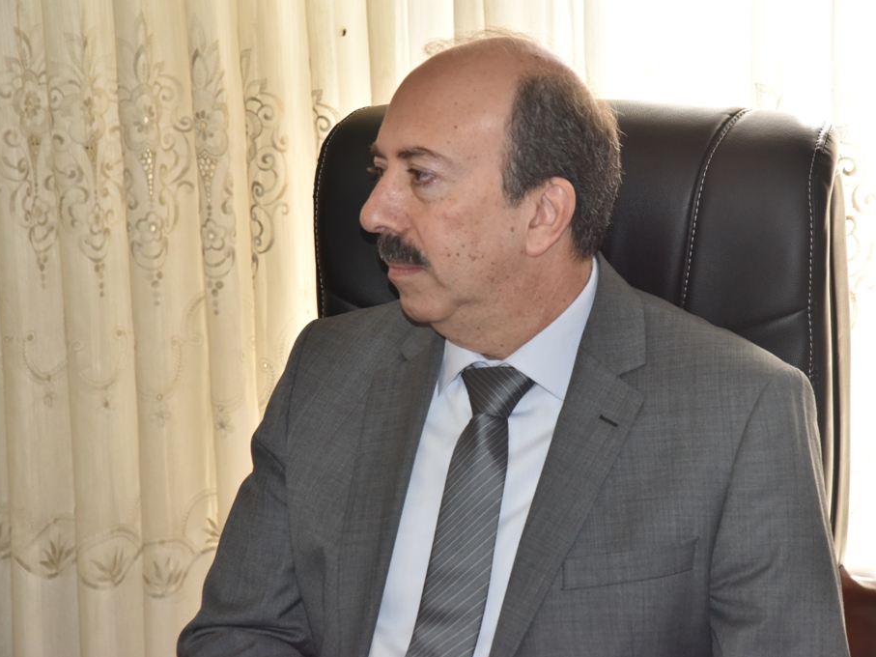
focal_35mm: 114
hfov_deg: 17.3
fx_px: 2885
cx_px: 474
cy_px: 329
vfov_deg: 13.0
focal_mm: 105
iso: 2000
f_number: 9
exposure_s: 1/250
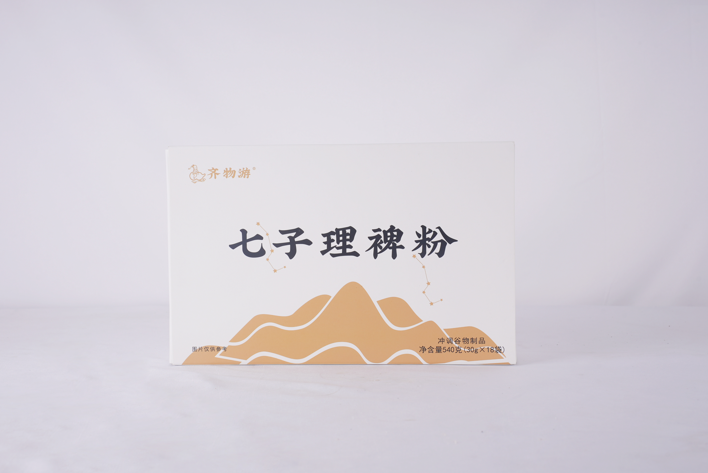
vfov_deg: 26.0
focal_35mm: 52
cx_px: 354
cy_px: 236
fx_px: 1023
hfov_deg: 38.2
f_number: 13
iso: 125
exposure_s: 1/125
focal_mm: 52
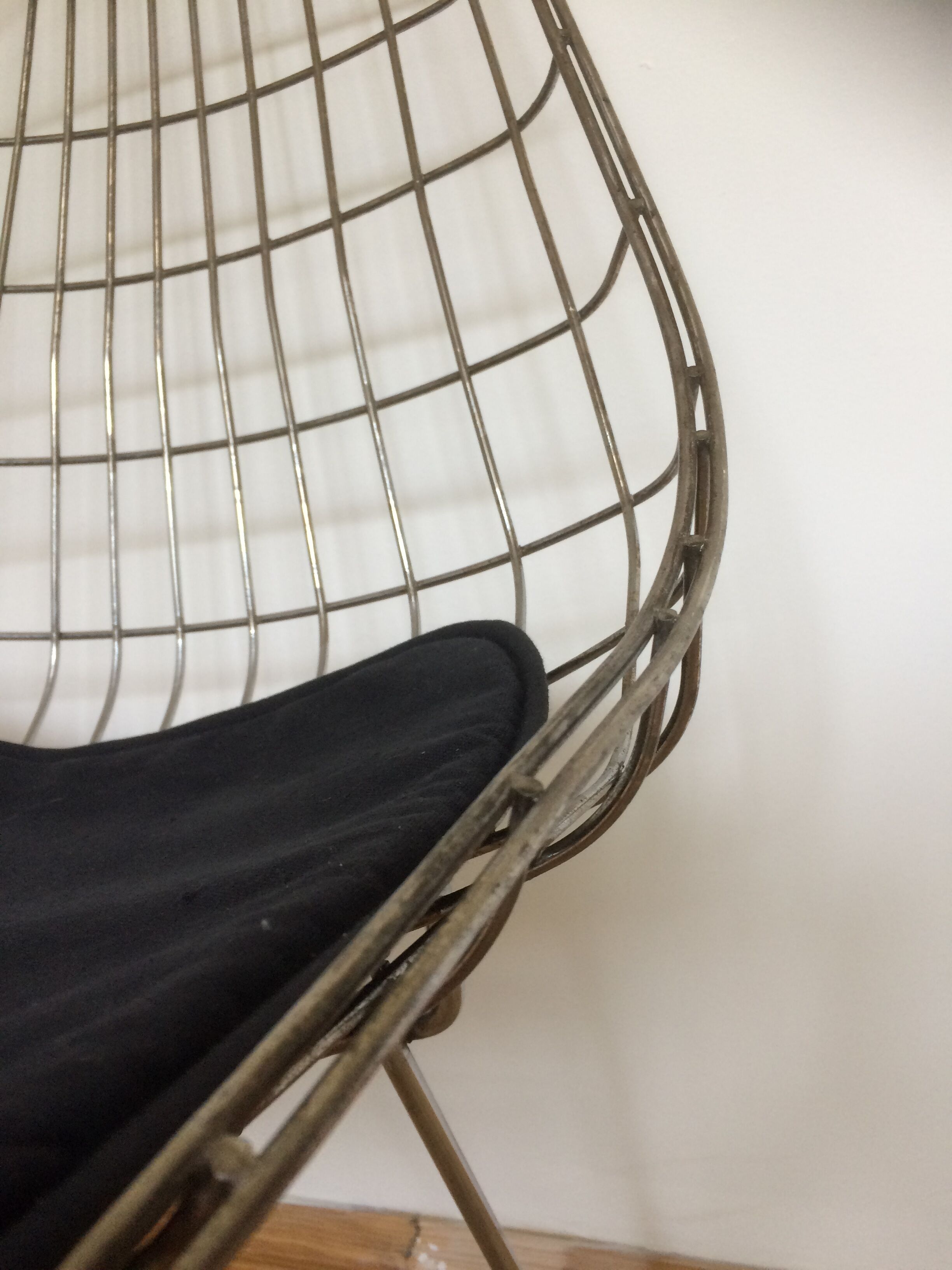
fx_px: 1063
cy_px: 635
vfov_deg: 61.7
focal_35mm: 29
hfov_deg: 48.2
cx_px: 476
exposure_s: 1/33
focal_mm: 4.15
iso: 64
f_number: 2.2
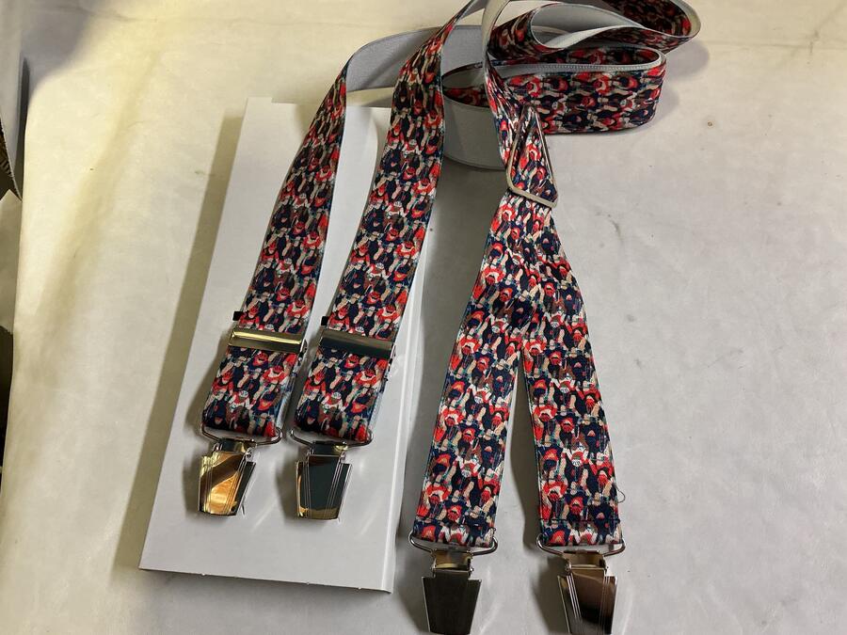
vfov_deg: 48.2
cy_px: 318
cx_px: 424
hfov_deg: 61.7
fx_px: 710
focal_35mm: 29
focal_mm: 3
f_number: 1.8
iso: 125
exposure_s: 1/50
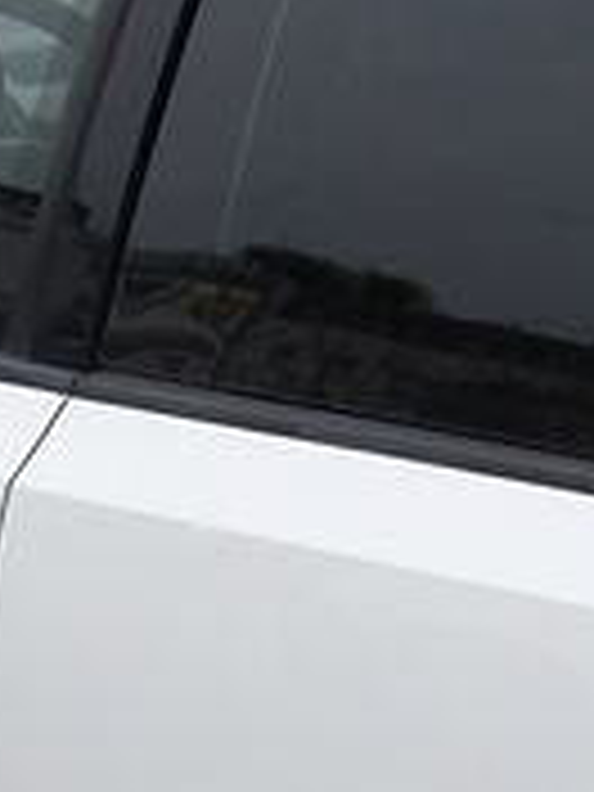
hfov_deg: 9.2
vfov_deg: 12.4
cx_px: 864
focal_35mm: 157
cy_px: 819
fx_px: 3592
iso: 100
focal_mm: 4.9
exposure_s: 1/94
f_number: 10.4
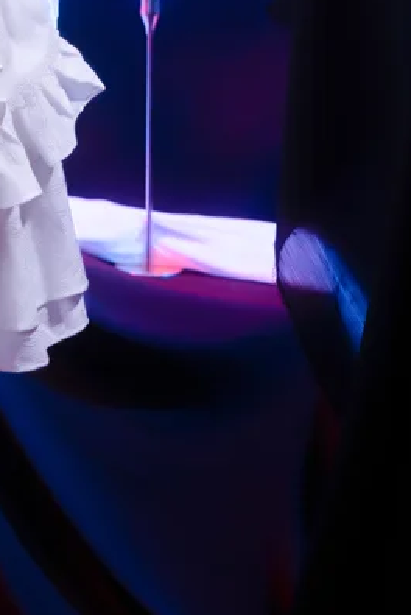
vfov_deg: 13.3
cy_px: -408
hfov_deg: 9.4
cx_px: -237
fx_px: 2427
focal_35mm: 142
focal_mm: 39
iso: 100
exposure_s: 1/200
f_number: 4
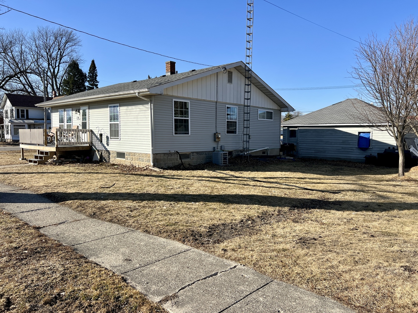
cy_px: 156
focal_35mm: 26
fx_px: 314
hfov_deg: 67.3
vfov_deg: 53.1
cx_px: 209
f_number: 1.5
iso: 50
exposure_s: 1/3356
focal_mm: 5.7
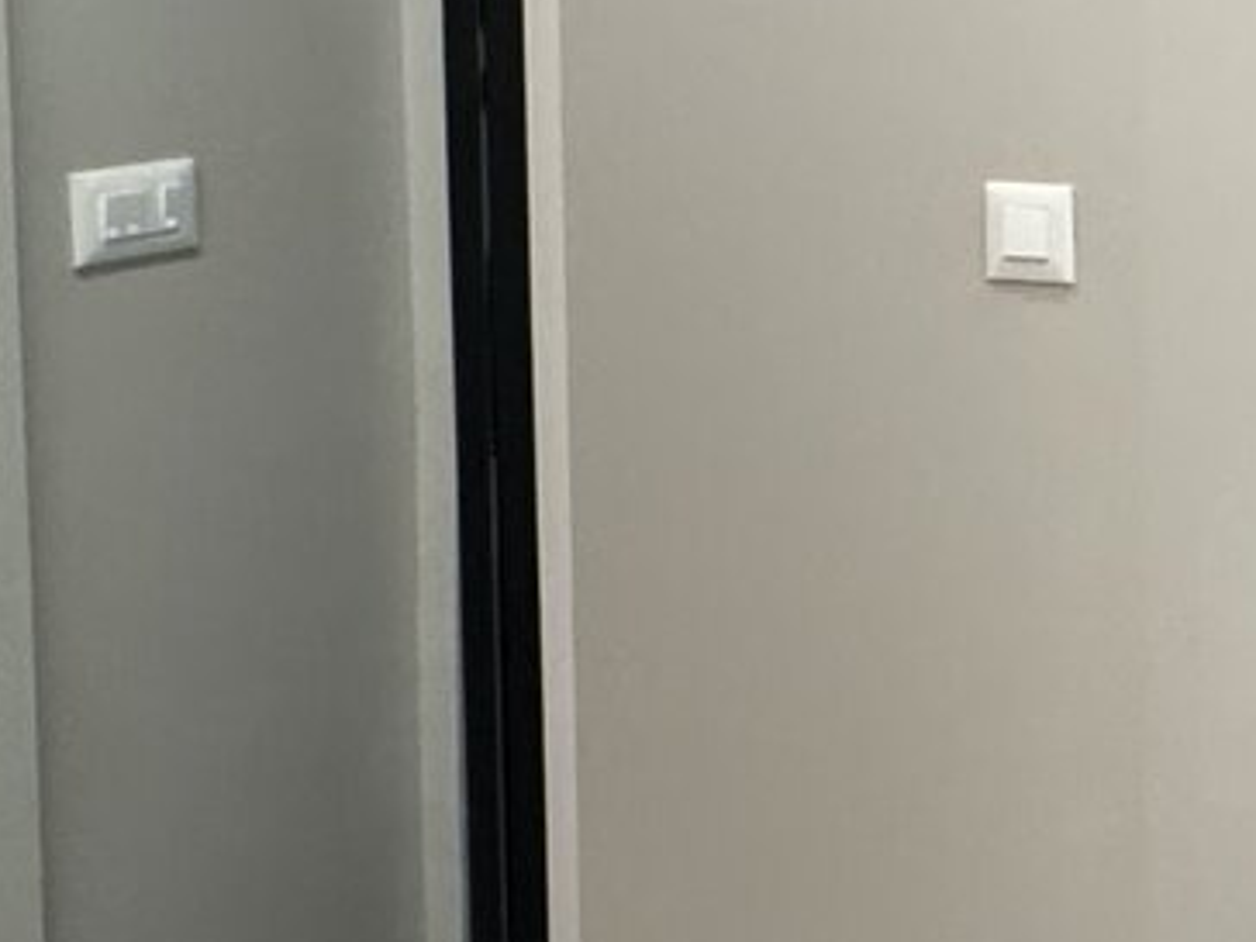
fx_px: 2794
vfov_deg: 18.9
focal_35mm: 77
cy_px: 131
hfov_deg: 23.3
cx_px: 1491
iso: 320
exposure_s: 1/50
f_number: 2.2
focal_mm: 2.22
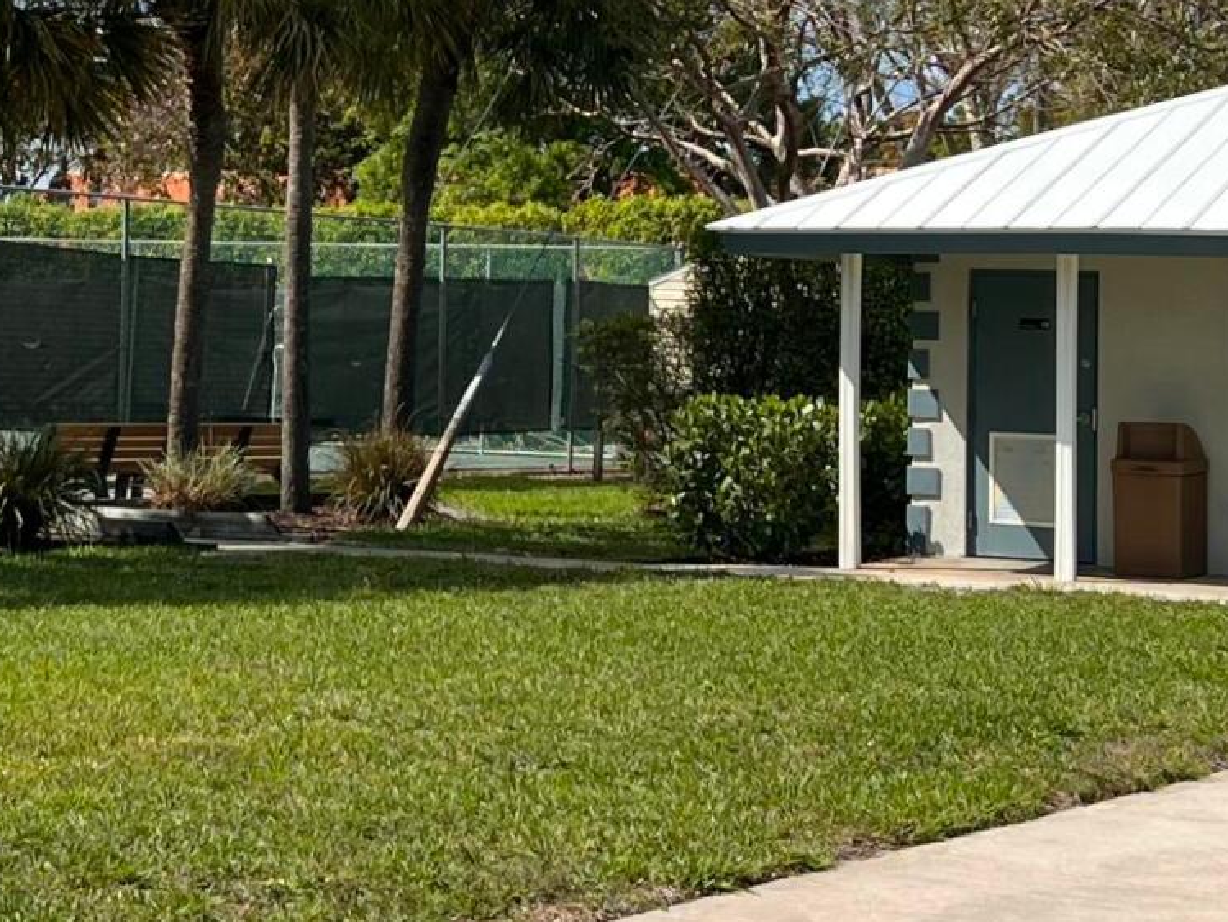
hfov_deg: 19.5
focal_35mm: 100
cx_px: 318
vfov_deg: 14.7
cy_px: 139
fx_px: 3548
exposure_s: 1/4630
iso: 50
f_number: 1.5
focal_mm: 5.7
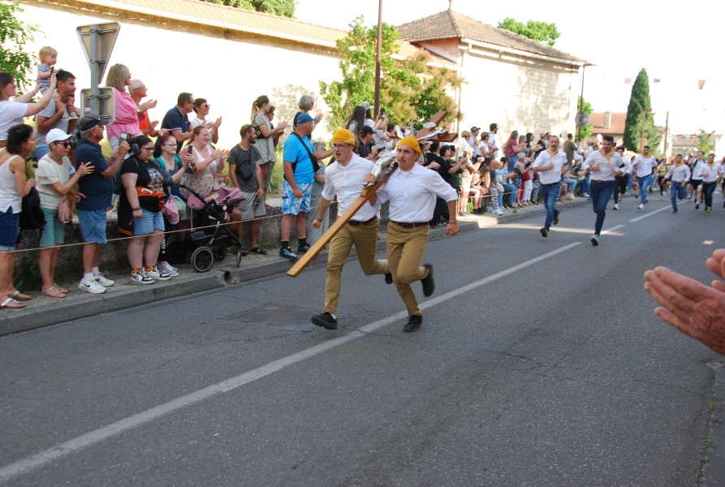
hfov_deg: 53.0
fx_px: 727
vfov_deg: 37.1
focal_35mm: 36
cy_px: 244
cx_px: 362
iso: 400
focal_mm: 24
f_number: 7.1
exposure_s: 1/200
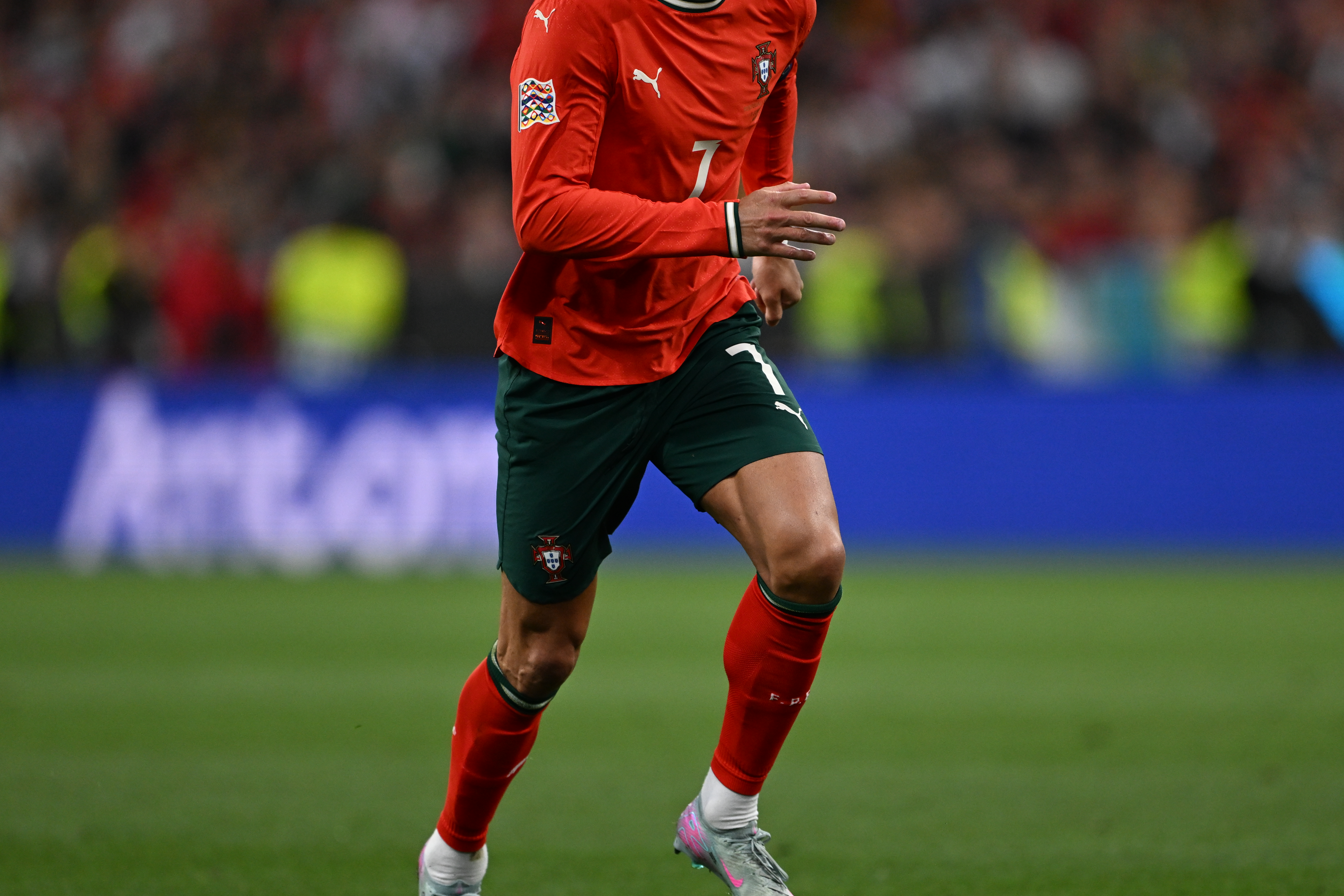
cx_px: 734
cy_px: 438
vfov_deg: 2.2
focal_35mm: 618
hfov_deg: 3.3
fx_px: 23069
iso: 1600
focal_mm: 400
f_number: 2.8
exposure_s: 1/1600
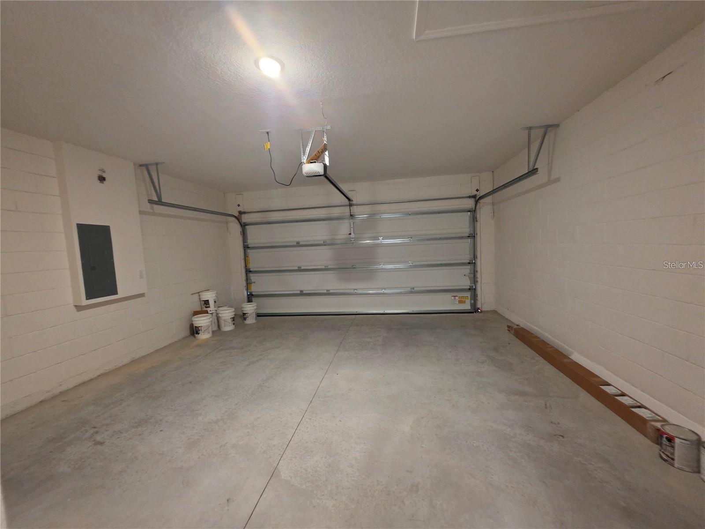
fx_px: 265
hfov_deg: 106.2
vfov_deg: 89.9
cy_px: 264
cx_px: 352
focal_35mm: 13
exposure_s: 1/60
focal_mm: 2.2
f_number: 1.9
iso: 640
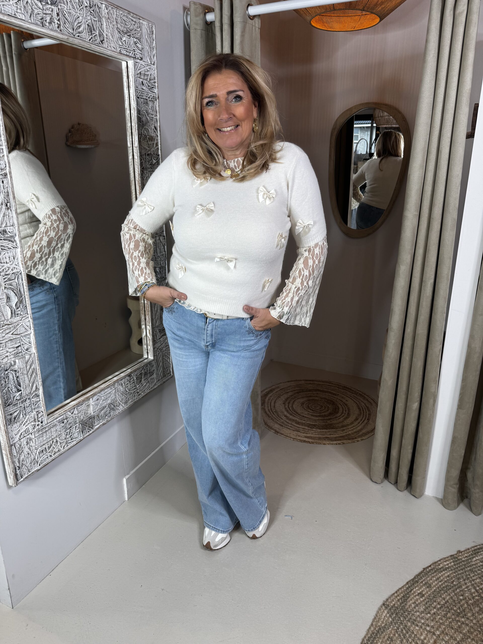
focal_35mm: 24
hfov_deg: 56.8
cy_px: 322
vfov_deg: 71.6
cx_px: 242
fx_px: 446
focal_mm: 6.76
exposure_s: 1/100
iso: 80
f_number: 1.78
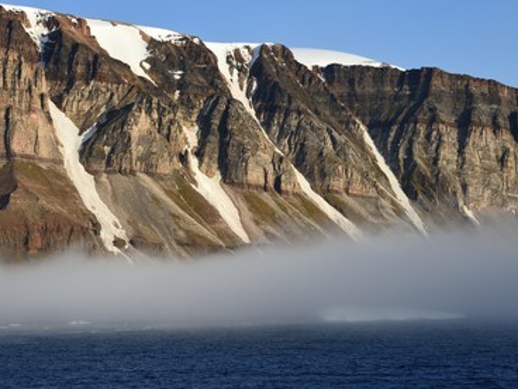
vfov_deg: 13.2
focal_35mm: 112
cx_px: 276
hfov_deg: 17.6
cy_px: 196
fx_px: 1676
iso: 200
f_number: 9
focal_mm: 102
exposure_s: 1/320
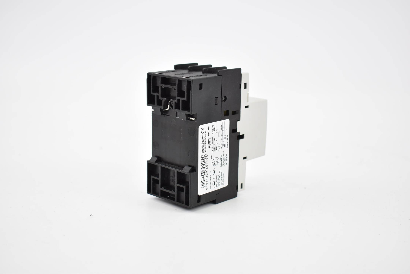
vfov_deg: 25.8
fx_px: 598
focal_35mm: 52
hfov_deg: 37.8
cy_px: 137
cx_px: 205
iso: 100
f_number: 4.5
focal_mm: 35
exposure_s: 1/30
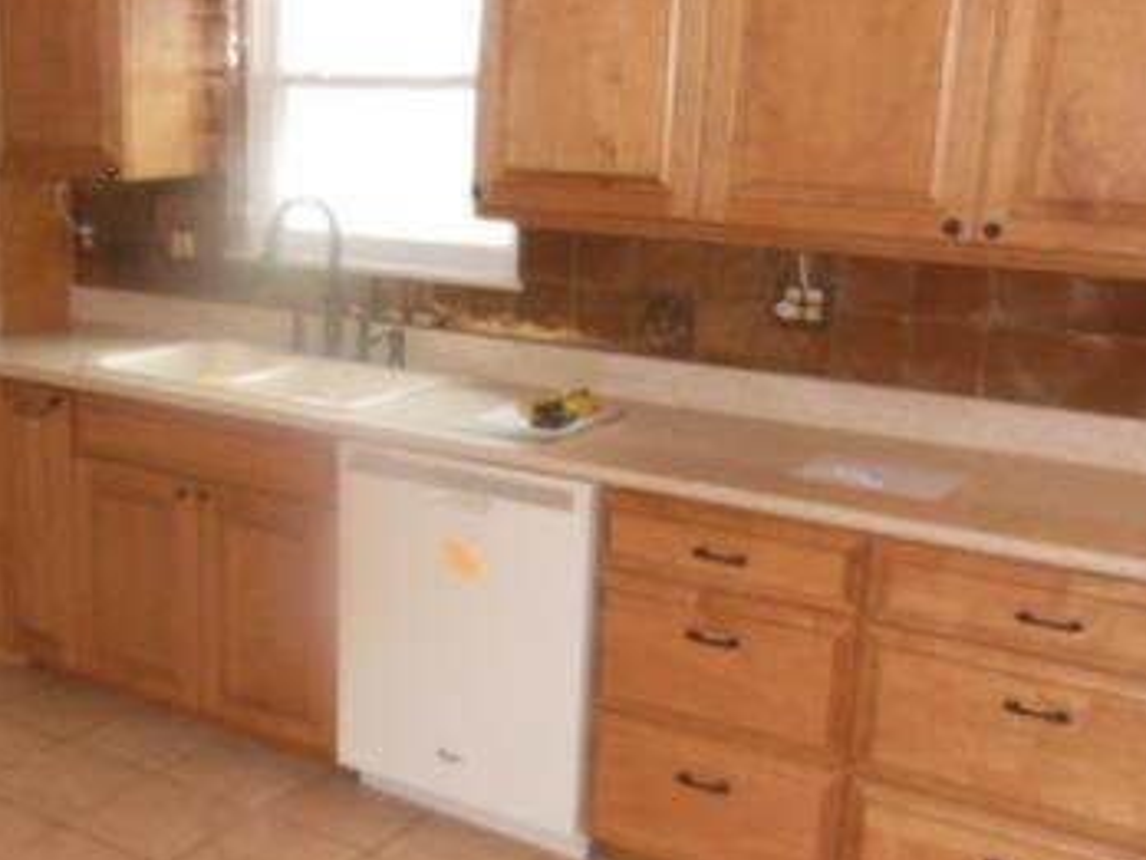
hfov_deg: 40.6
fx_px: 1523
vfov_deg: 31.5
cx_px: 356
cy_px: 458
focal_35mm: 46
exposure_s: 1/25
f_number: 3.5
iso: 500
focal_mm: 4.5
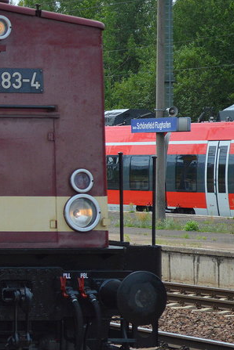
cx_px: -210
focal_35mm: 209
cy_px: 142
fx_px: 2038
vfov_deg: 9.8
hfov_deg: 6.4
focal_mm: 52
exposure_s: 1/1250
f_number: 5.6
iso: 400
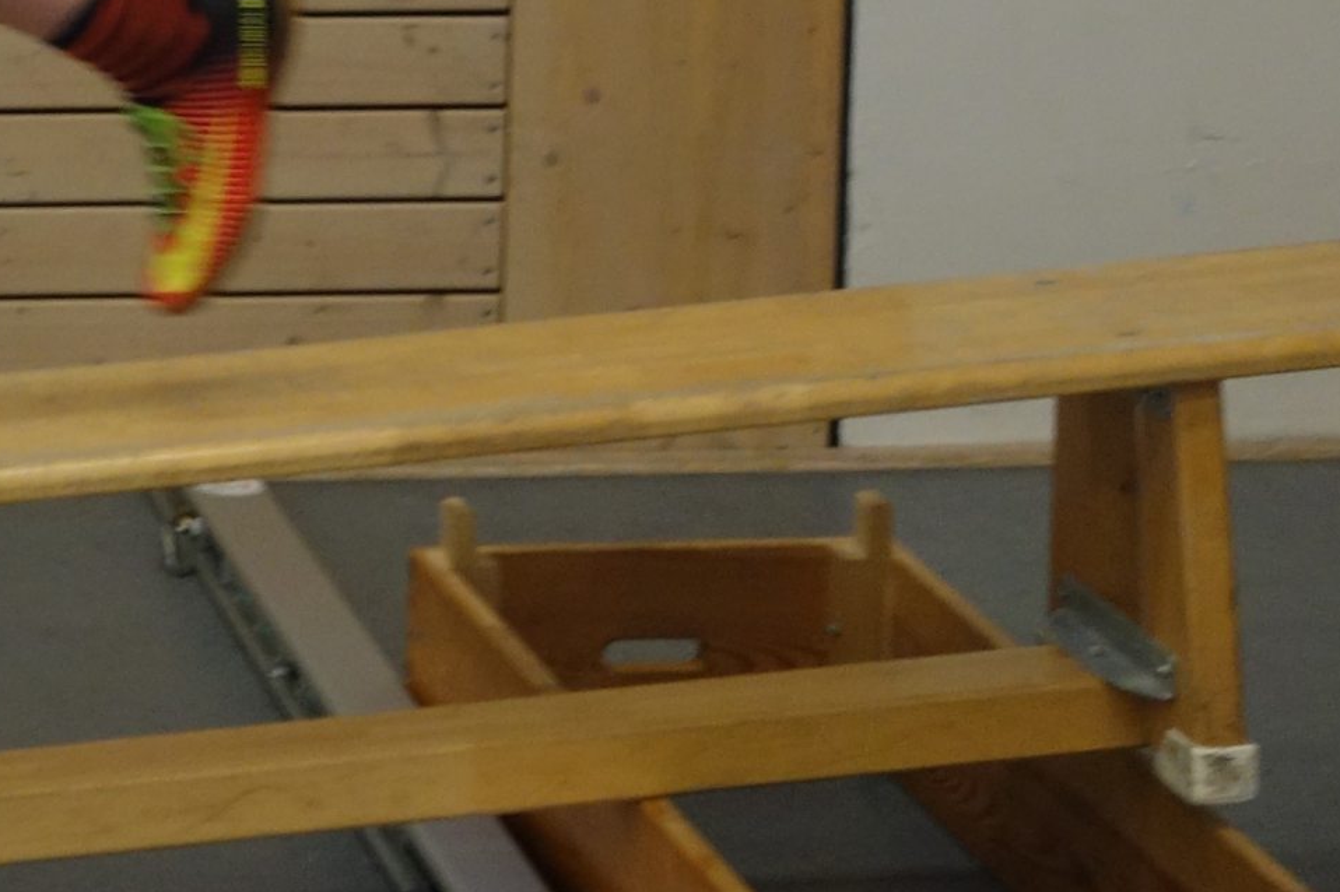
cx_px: 214
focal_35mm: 114
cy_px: -310
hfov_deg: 17.8
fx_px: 4242
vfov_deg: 11.6
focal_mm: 15.45
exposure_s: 1/125
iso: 500
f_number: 3.2
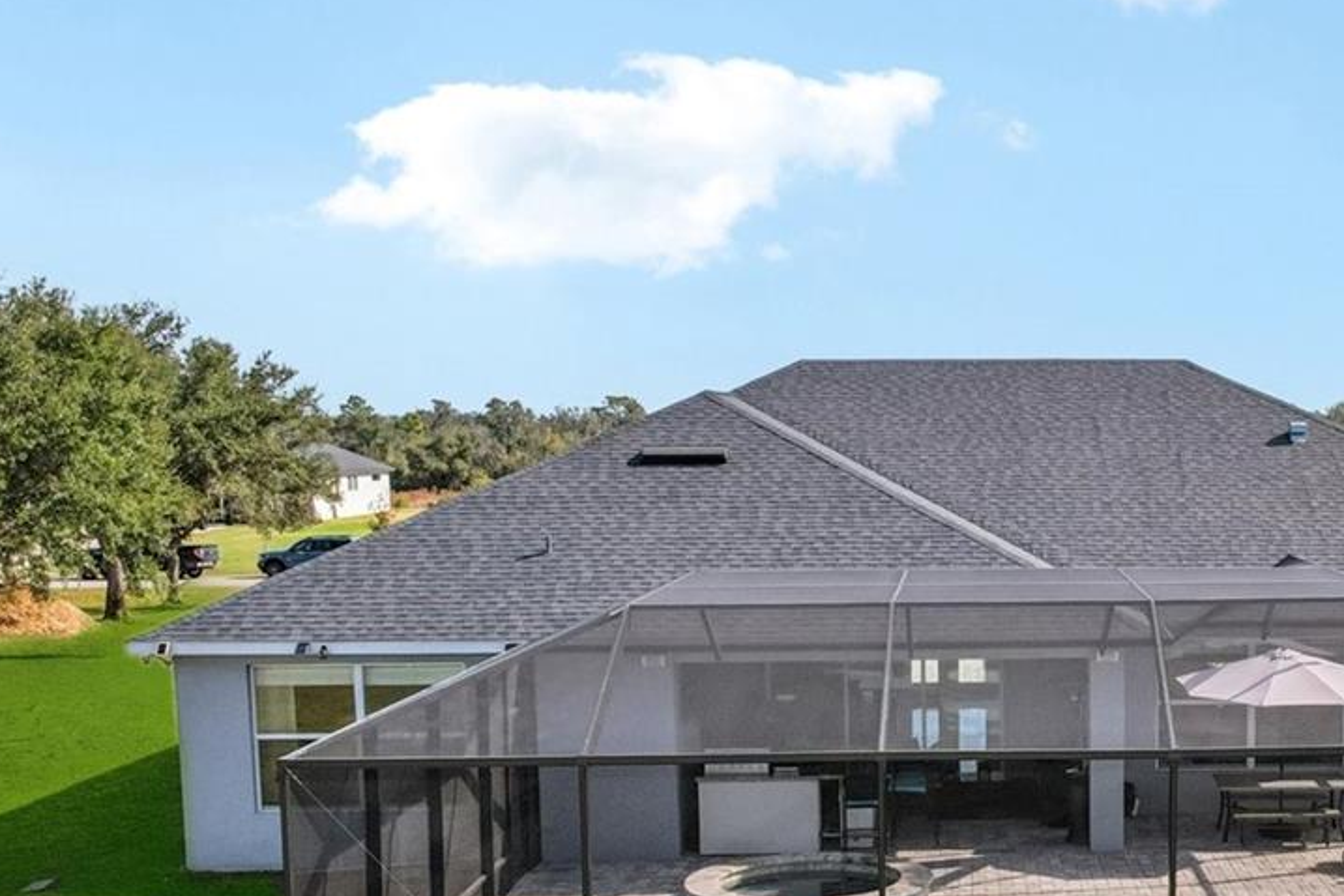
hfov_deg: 38.8
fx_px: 1830
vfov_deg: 27.1
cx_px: 1078
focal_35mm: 49
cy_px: 685
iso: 160
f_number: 2.8
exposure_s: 1/3000
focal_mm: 8.4
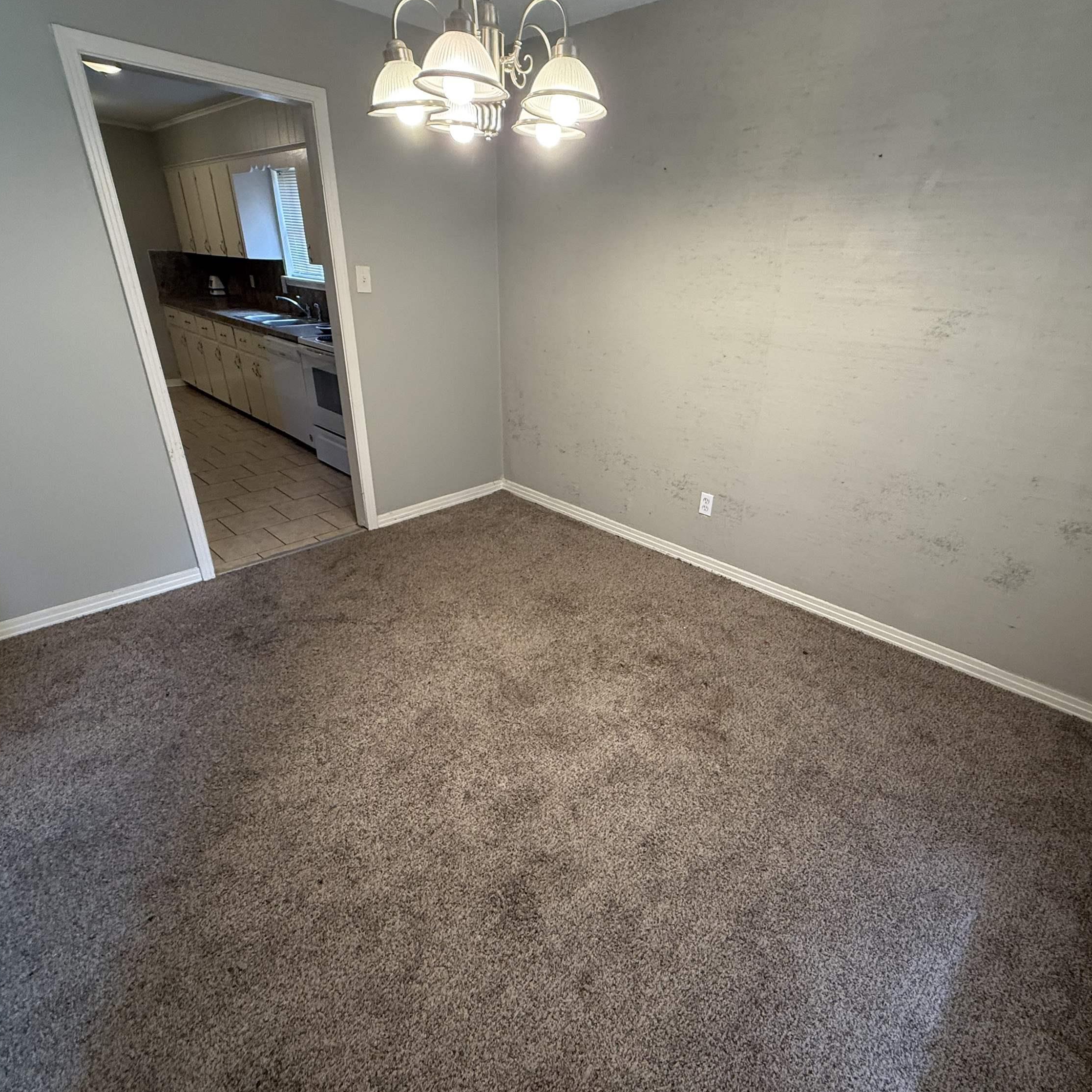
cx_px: 587
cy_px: 544
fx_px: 607
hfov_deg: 83.8
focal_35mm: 17
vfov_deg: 84.0
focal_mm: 2.22
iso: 250
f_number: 2.2
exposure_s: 1/60
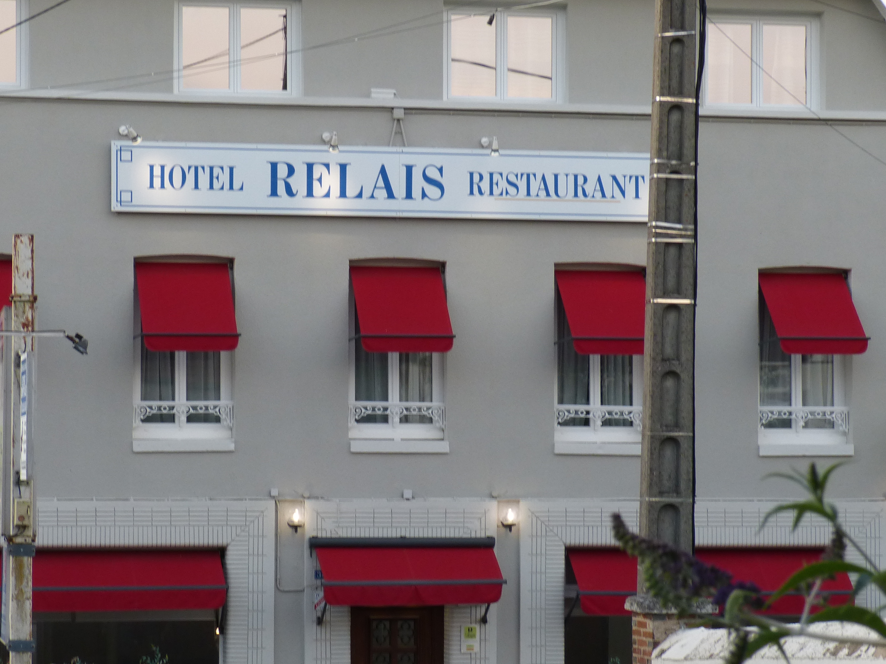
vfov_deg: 13.6
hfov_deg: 18.0
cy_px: 396
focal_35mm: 109
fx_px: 2790
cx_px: 356
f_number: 4.5
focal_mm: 11.6
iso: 100
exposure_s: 1/125
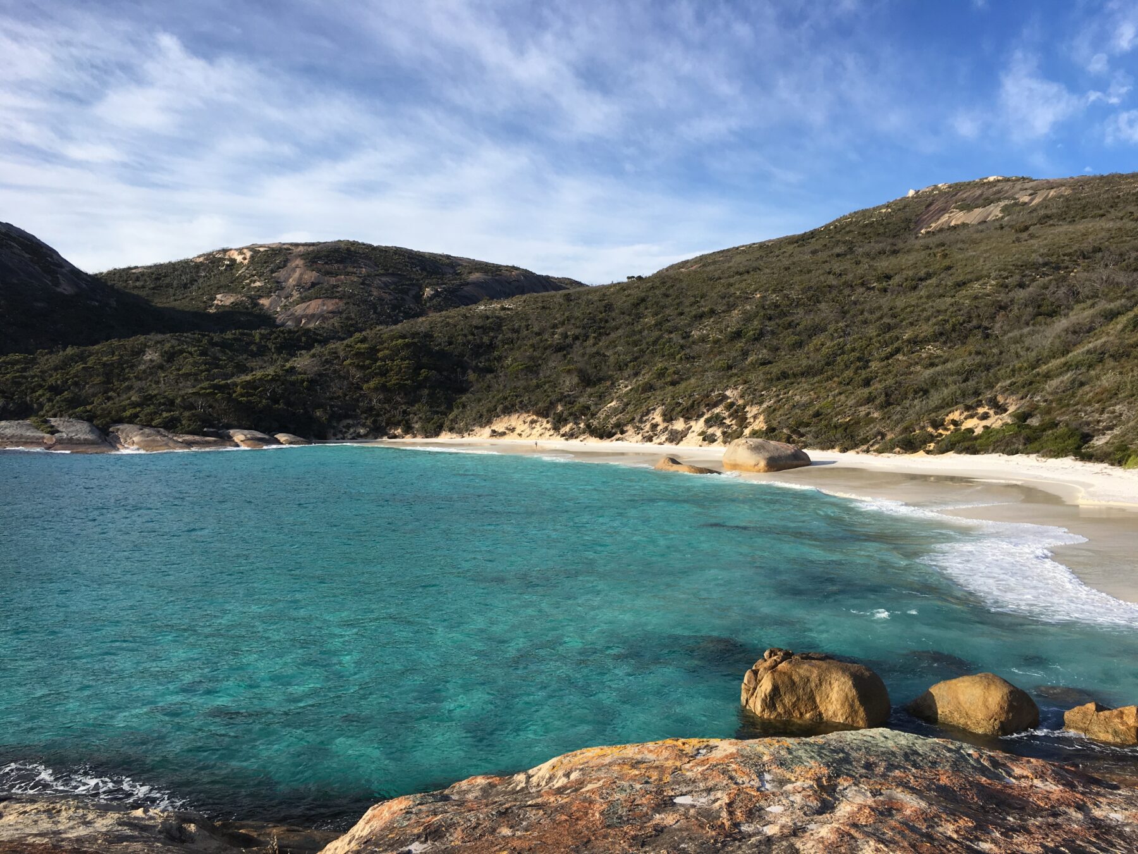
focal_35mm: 29
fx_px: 953
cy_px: 427
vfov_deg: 48.2
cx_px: 569
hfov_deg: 61.7
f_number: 2.2
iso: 25
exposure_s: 1/1282
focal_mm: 4.15
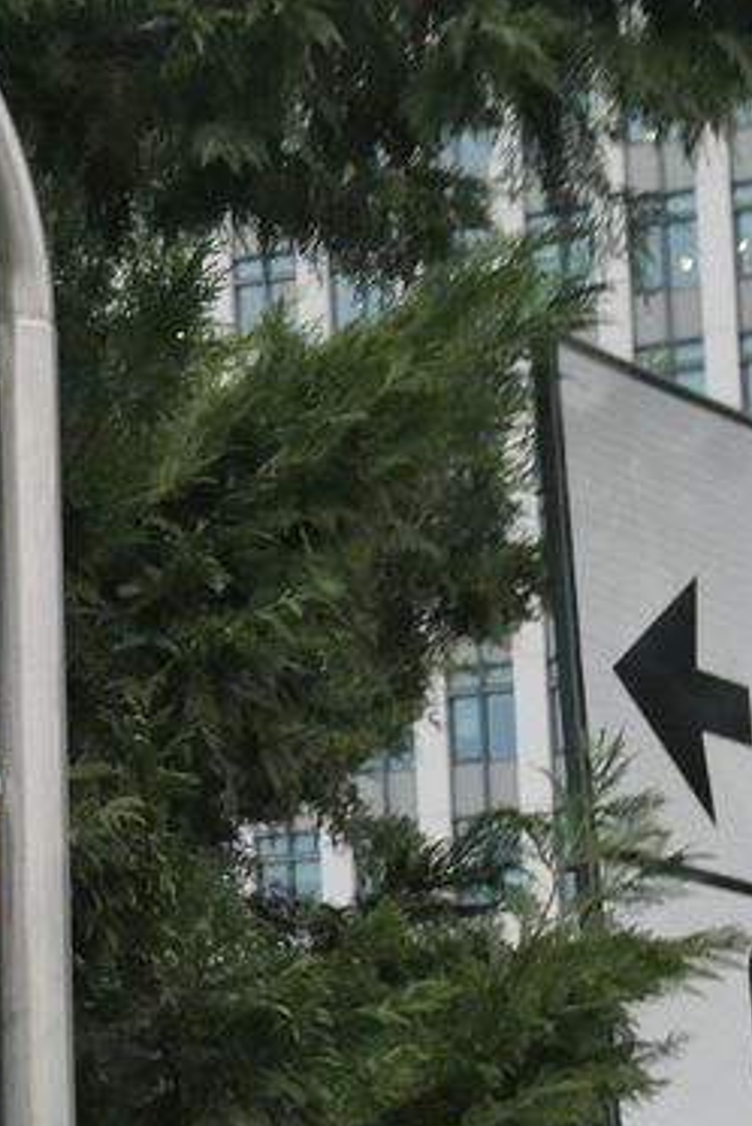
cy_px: 818
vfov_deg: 15.0
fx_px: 4257
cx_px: -145
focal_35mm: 136
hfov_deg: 9.9
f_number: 4.3
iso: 640
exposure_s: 1/125
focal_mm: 10.9
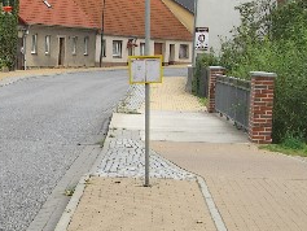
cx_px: -34
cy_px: 152
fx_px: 1242
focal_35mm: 140
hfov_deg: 13.8
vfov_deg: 10.6
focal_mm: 11.8
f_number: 5
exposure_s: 1/160
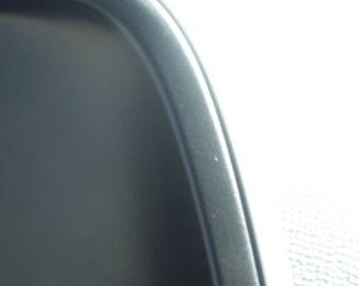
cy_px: 216
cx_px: -279
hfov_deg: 15.5
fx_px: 1136
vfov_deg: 14.3
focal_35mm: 107
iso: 125
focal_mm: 10.4
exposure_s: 1/400
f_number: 1.8
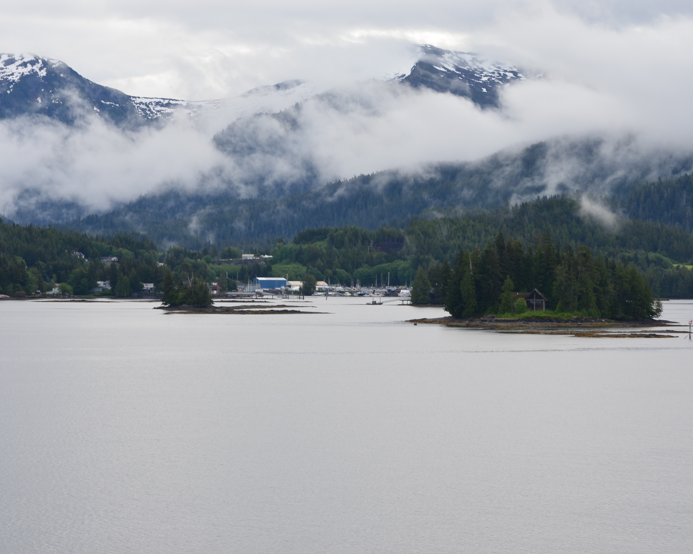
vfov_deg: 14.1
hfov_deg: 17.6
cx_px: 310
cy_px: 276
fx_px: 2235
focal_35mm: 109
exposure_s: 1/125
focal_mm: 62
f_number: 11
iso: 200
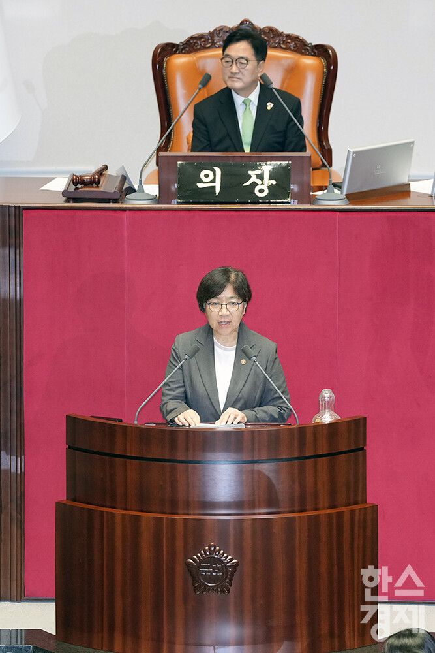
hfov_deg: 6.9
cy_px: 326
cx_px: 218
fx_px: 3623
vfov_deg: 10.3
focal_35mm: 200
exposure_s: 1/125
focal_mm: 200
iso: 2500
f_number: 4
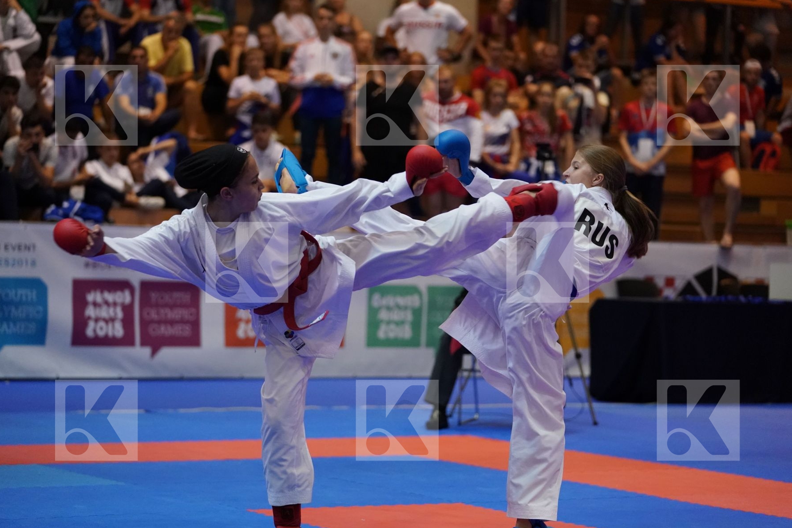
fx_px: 2486
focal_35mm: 113
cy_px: 262
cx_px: 397
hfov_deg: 18.1
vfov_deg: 12.1
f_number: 2.8
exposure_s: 1/800
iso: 6400
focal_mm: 112
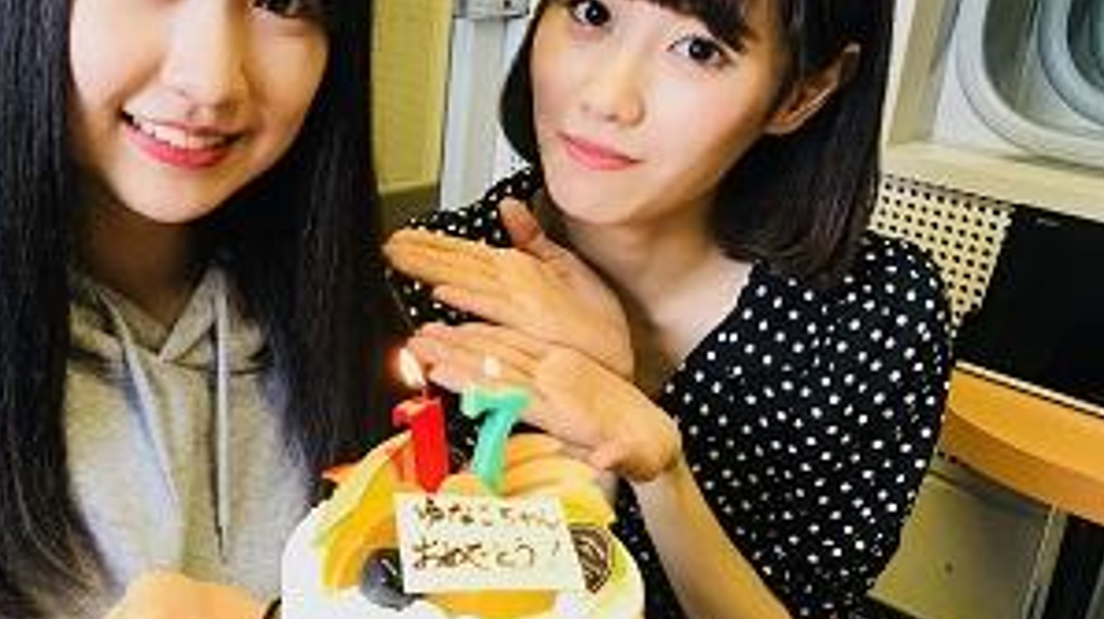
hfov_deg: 47.5
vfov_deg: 28.3
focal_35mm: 42
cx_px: 352
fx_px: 1228
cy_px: 324
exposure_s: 1/33
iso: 32
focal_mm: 4
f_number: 1.8
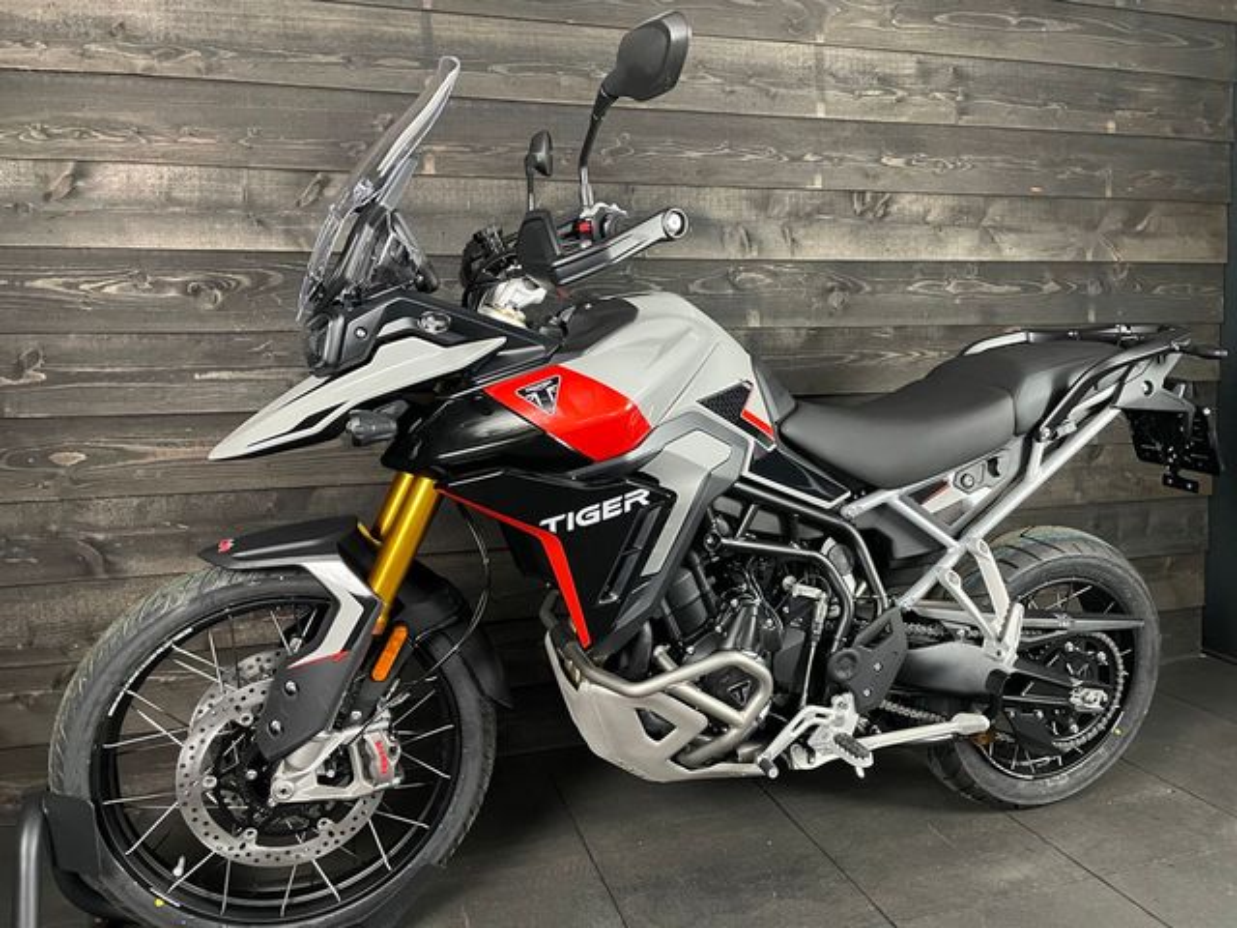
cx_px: 618
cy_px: 464
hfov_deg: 67.3
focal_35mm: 26
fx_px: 929
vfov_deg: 53.1
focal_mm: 4.2
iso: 500
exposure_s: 1/33
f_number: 1.6
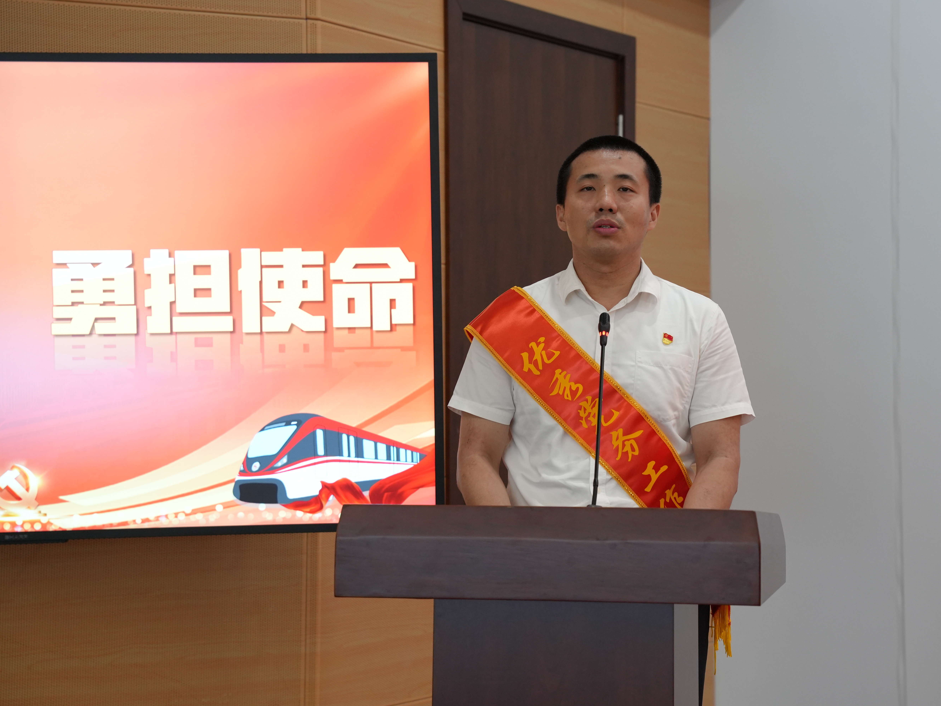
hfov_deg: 24.6
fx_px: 2158
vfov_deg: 18.6
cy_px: 324
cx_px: 568
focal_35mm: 79
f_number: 4
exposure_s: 1/160
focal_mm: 62.3
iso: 1600
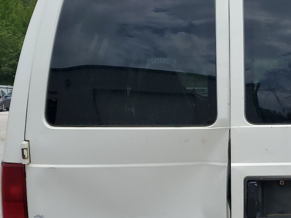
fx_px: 513
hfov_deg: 31.0
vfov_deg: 23.6
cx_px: 230
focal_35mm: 61
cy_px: 179
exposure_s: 1/5000
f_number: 1.5
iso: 50
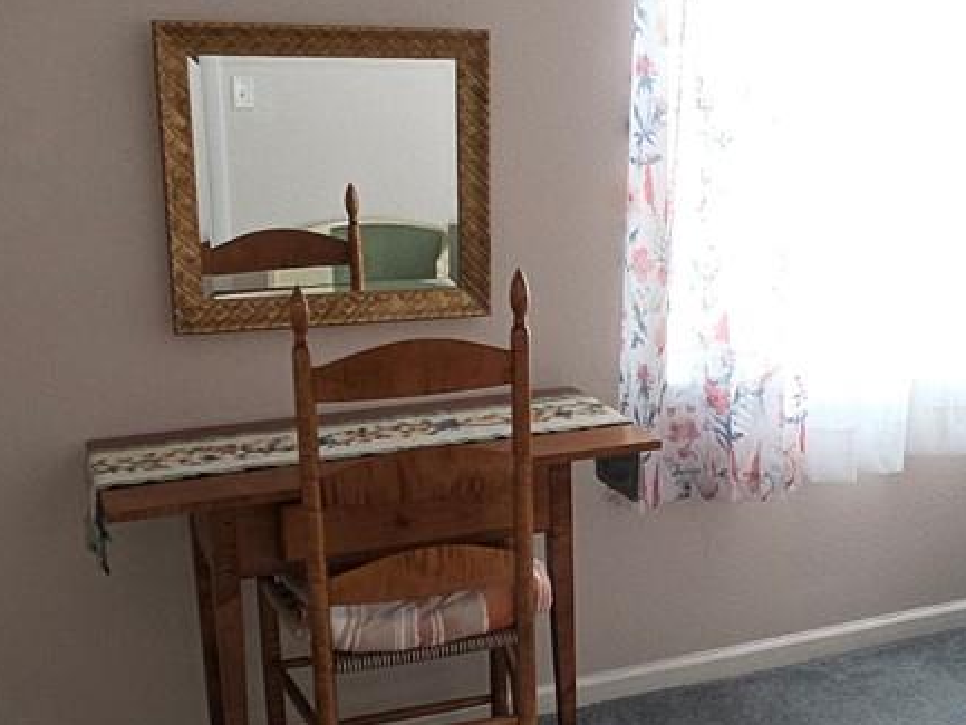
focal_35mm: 48
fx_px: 1340
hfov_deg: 38.8
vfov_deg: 30.2
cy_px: 433
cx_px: 701
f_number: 1.9
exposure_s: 1/60
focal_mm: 2.2
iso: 80
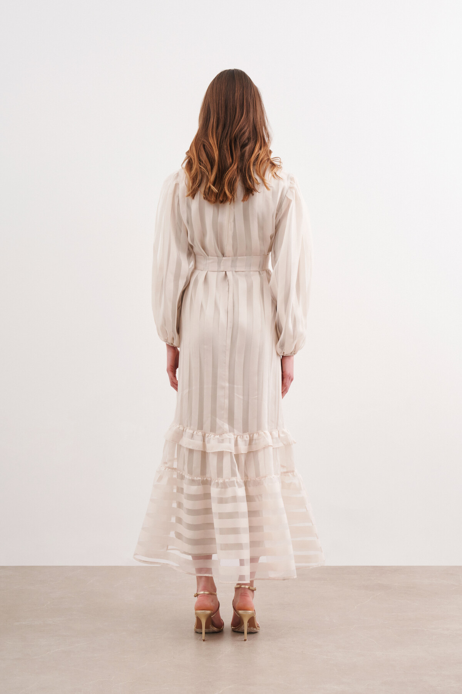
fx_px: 962
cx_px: 231
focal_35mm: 50
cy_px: 347
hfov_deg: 27.0
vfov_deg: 39.6
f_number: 11
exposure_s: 1/160
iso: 400
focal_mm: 50
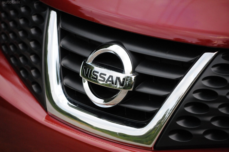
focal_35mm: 158
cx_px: 114
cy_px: 76
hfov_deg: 13.1
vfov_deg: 8.7
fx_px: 1001
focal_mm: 105
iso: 2000
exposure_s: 1/800
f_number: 5.6
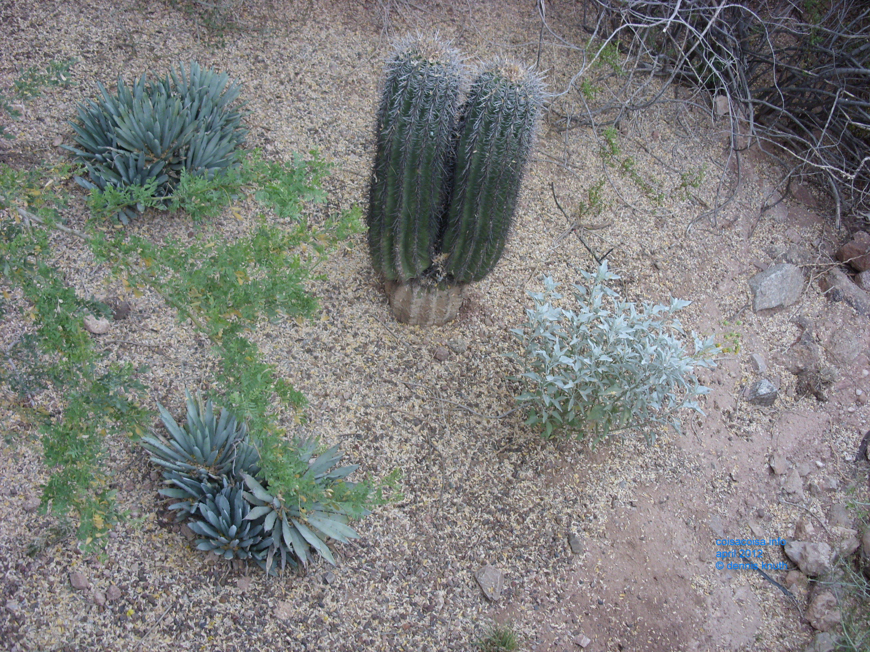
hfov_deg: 49.0
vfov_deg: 37.7
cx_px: 435
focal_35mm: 38
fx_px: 955
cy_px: 326
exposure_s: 1/42
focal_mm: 6.3
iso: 50
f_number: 2.8
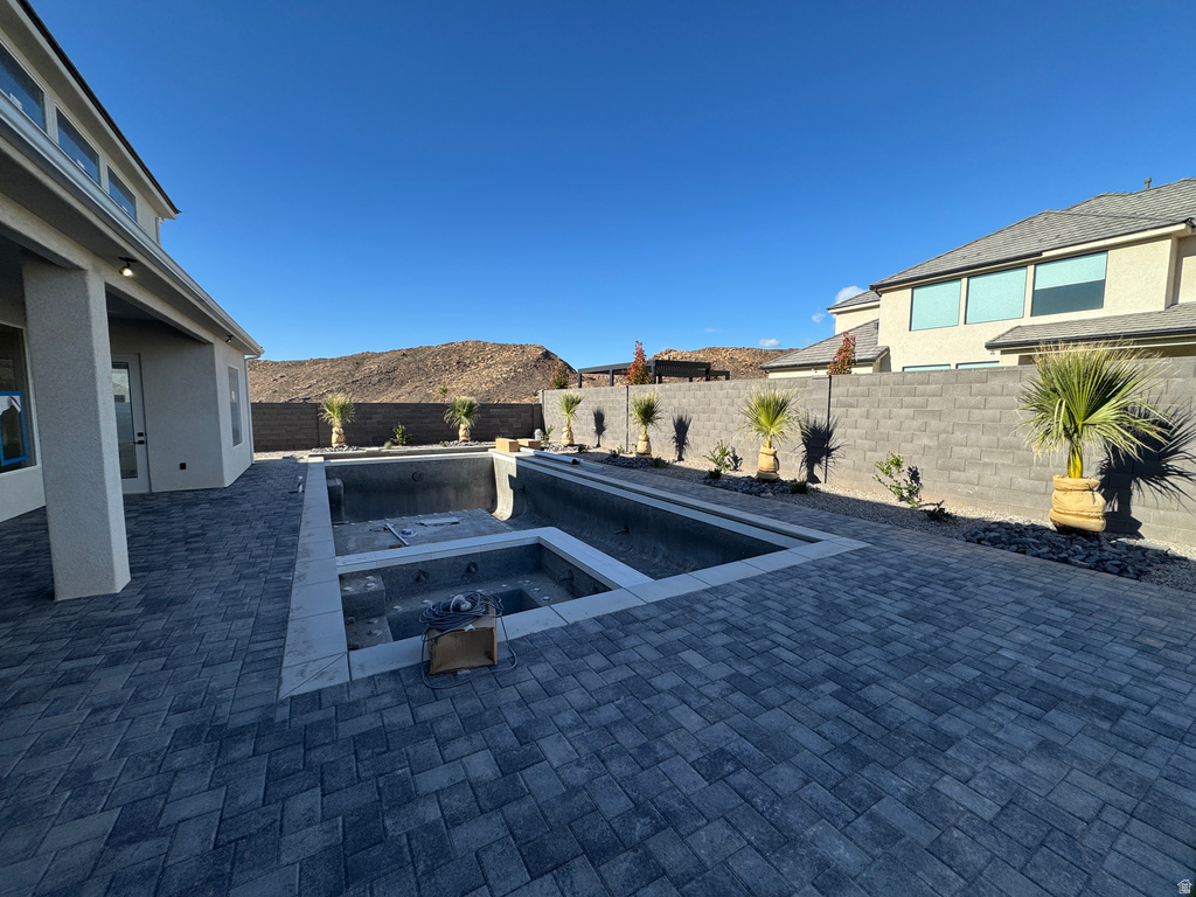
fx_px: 484
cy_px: 448
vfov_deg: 85.7
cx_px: 598
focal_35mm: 14
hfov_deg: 102.1
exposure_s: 1/1217
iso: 50
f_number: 2.2
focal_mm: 2.22
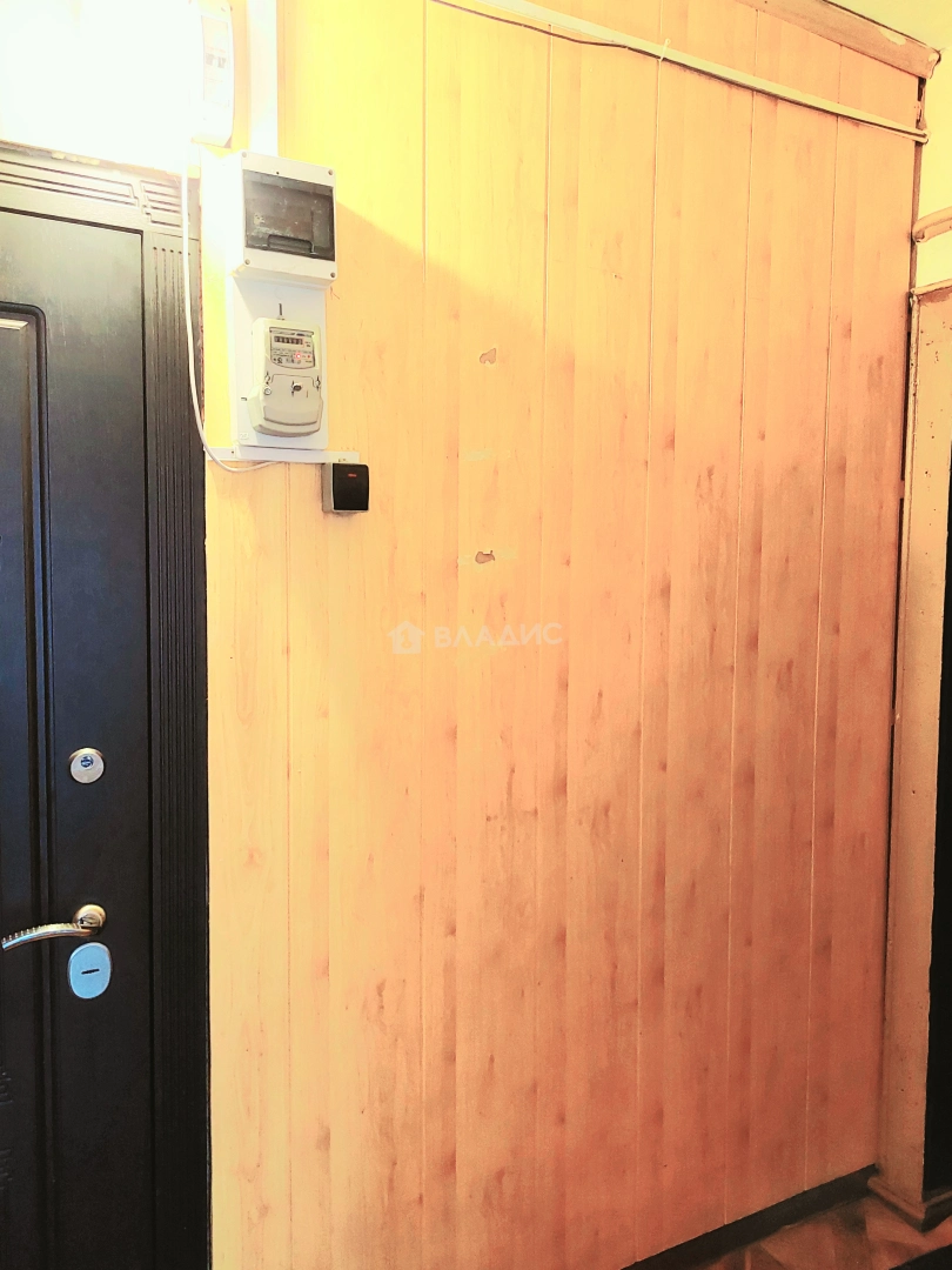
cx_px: 476
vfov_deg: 71.6
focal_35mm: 24
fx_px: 880
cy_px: 635
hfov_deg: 56.8
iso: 640
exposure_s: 1/25
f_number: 1.8
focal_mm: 5.23
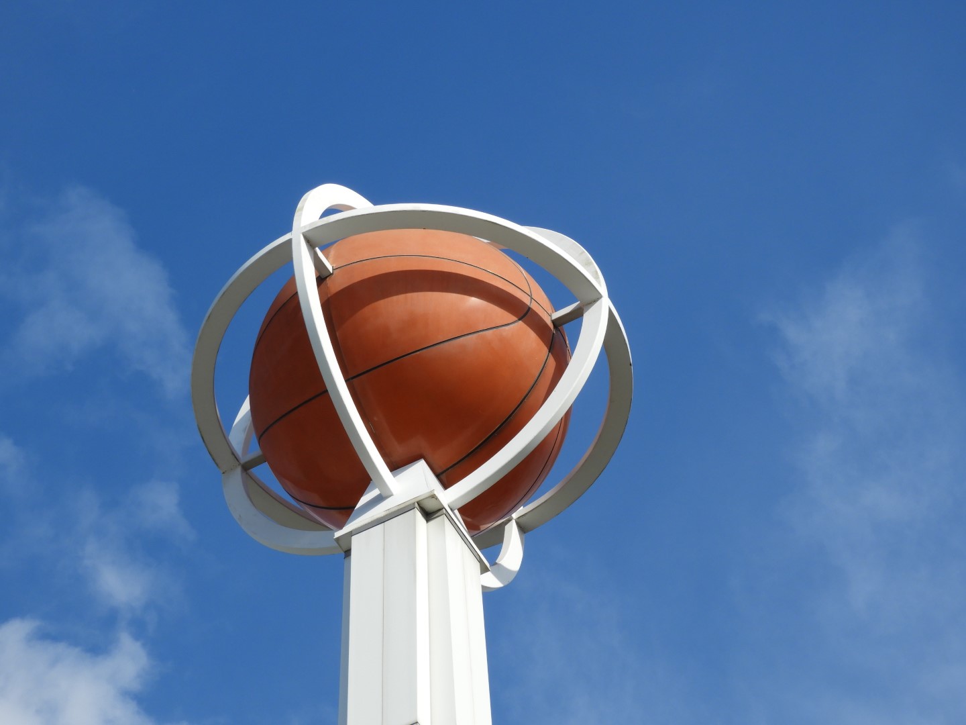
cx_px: 483
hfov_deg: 13.2
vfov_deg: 9.9
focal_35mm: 150
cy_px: 362
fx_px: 4186
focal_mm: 26.9
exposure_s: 1/640
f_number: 5.2
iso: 100
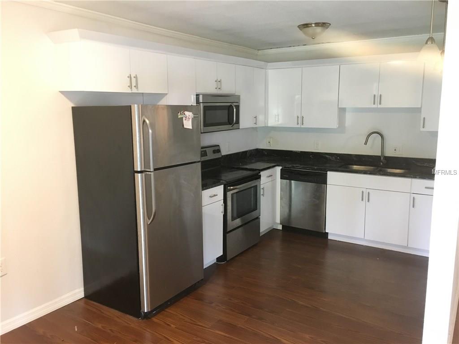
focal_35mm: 29
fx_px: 385
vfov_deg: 48.2
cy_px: 172
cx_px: 230
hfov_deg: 61.7
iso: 200
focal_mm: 4.15
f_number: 2.2
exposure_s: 1/30
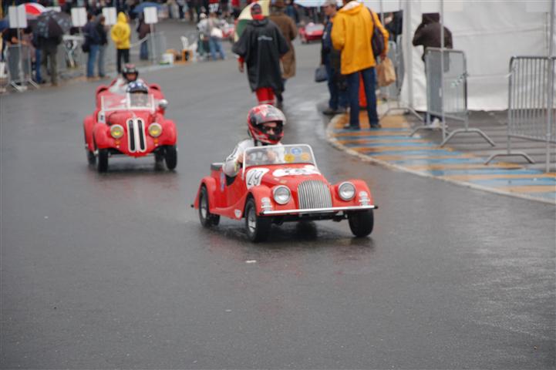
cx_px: 278
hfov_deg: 13.0
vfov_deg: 8.7
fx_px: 2431
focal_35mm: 158
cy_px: 185
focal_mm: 105
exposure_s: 1/640
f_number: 6.3
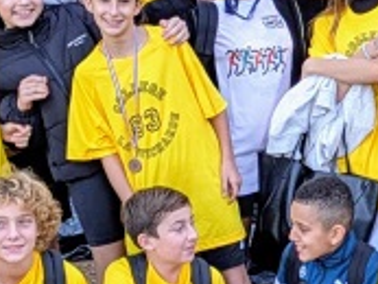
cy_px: 144
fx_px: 1825
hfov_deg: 11.6
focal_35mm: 167
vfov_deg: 8.9
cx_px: 439
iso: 58
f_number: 1.89
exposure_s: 1/50
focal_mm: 5.43
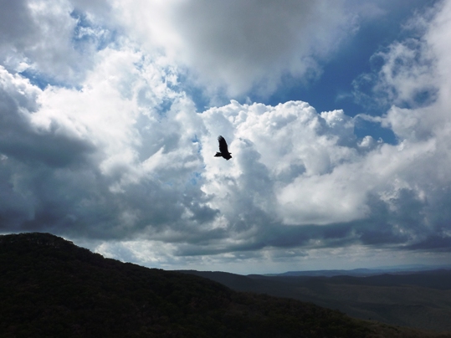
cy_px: 169
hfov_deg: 60.0
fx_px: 391
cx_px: 226
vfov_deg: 46.8
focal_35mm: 30
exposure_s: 1/1000
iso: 125
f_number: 5.6
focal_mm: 5
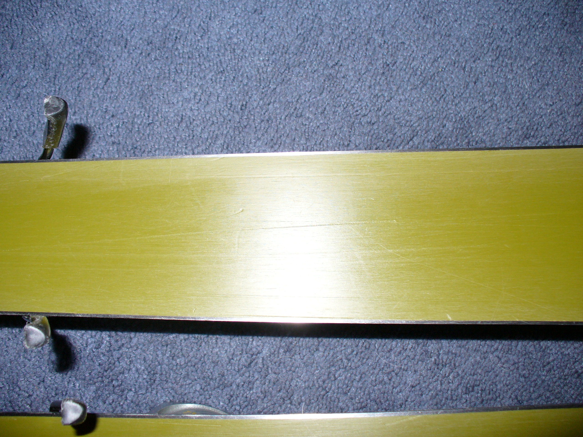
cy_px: 218
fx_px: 623
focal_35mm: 37
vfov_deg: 38.7
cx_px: 292
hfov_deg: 50.1
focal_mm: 6.1
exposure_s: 1/60
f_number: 2.8
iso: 100
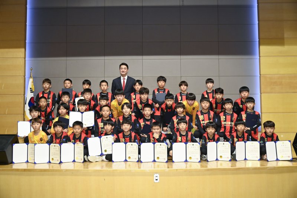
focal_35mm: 35
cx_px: 148
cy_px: 99
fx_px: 289
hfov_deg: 54.4
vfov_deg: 37.8
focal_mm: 35
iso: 3200
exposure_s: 1/250
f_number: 5
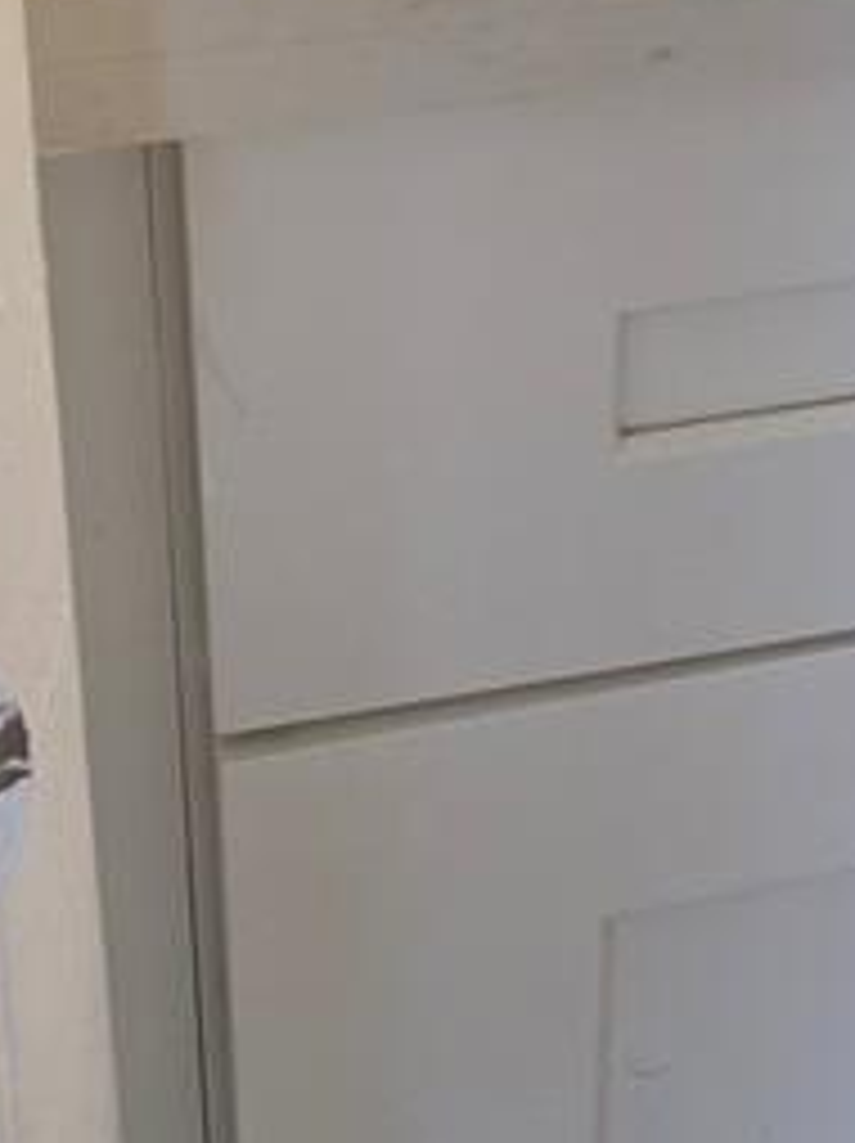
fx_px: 4058
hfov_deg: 11.1
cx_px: 1616
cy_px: -315
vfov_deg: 15.3
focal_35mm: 123
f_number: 1.8
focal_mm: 4.25
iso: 50
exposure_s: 1/120
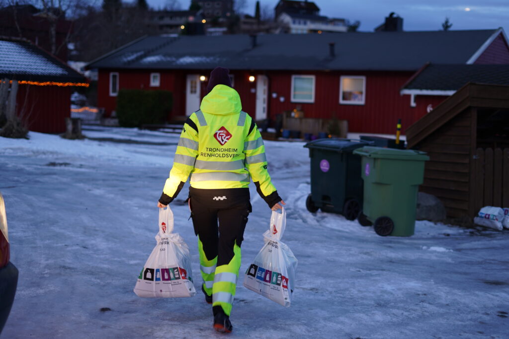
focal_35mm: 50
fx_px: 707
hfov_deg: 39.6
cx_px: 254
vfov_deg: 27.0
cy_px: 170
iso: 100
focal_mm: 50
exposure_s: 1/60
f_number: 2.2
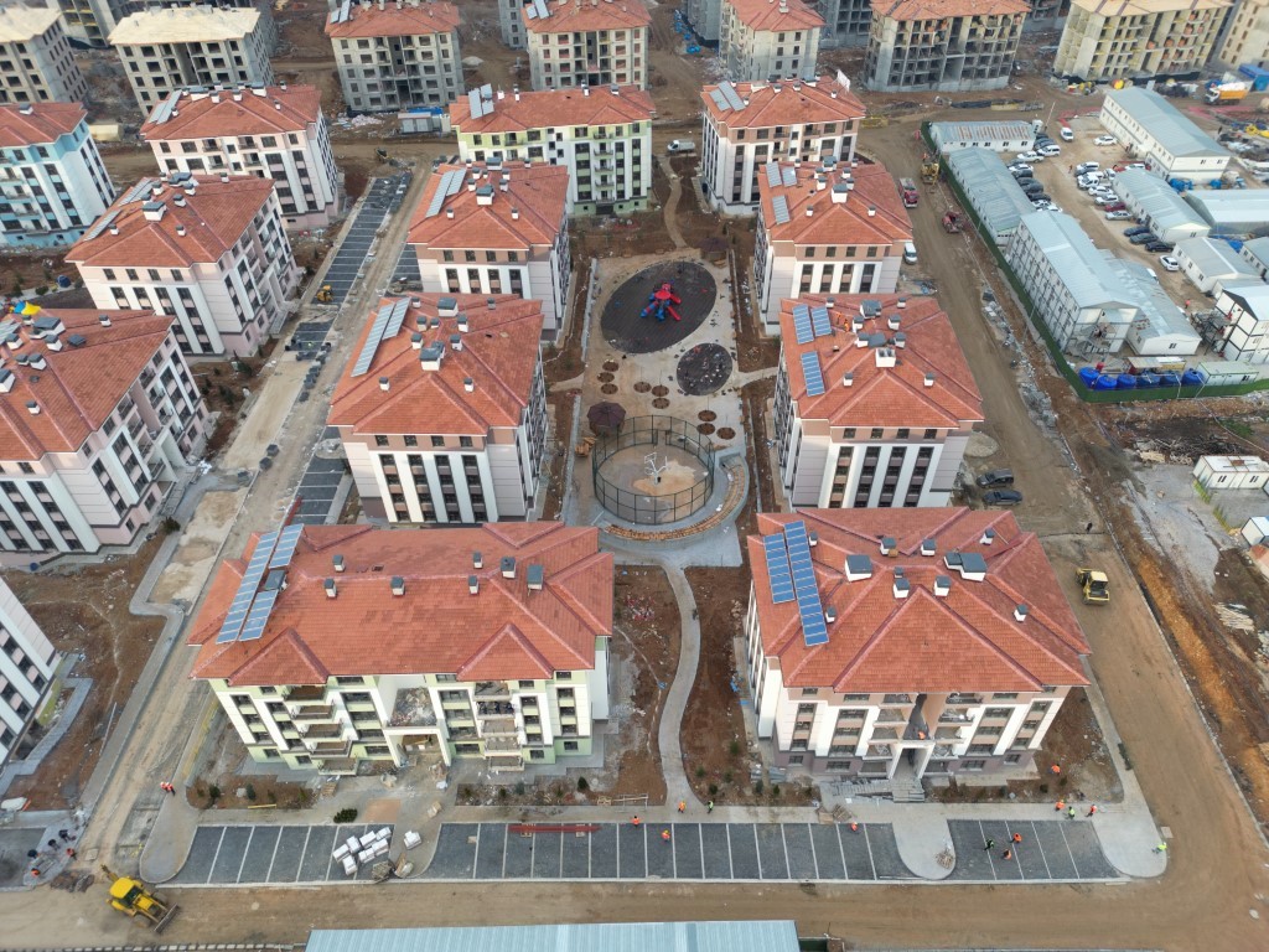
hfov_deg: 71.6
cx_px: 634
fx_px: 880
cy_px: 476
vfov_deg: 56.8
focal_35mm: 24
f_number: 1.7
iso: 100
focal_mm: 6.72
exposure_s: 1/320
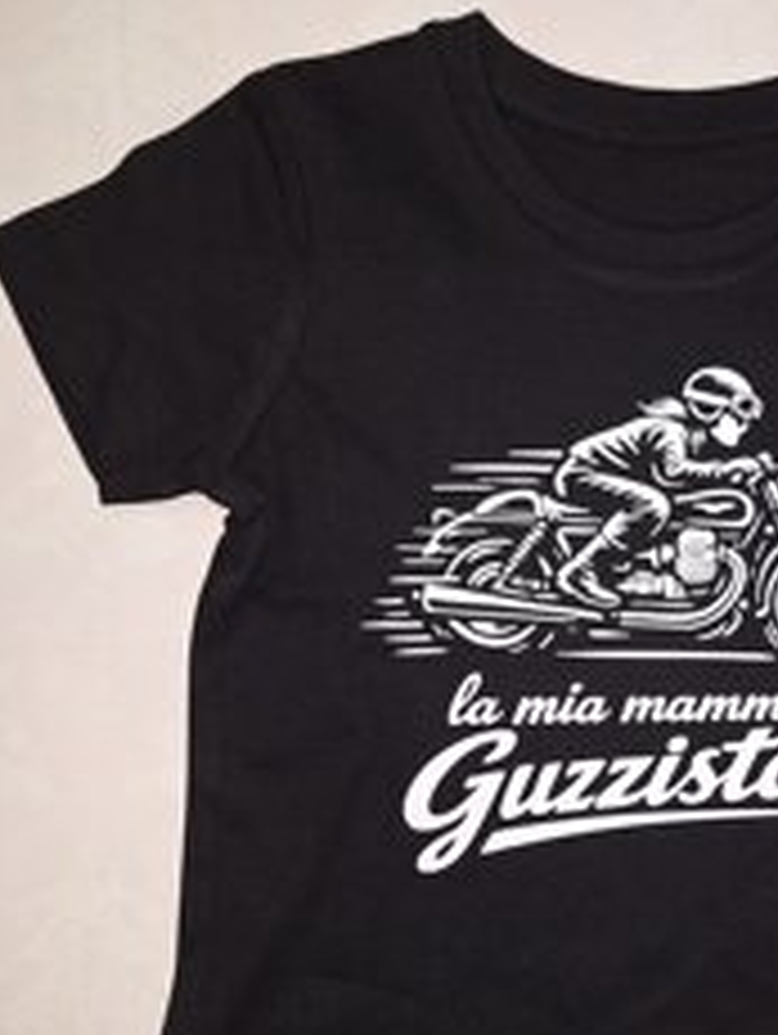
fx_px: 1196
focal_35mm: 40
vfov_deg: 46.6
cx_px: 657
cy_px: 594
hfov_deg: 34.6
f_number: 1.8
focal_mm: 5.54
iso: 80
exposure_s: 1/50
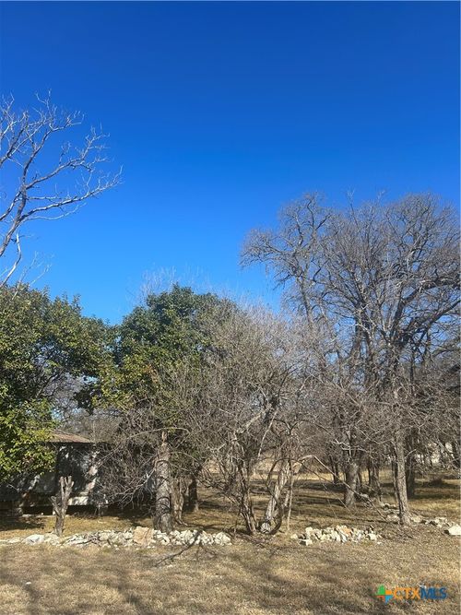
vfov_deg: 67.3
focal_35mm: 26
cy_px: 308
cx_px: 230
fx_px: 462
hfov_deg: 53.0
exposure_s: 1/2695
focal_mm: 5.7
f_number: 1.5
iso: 50
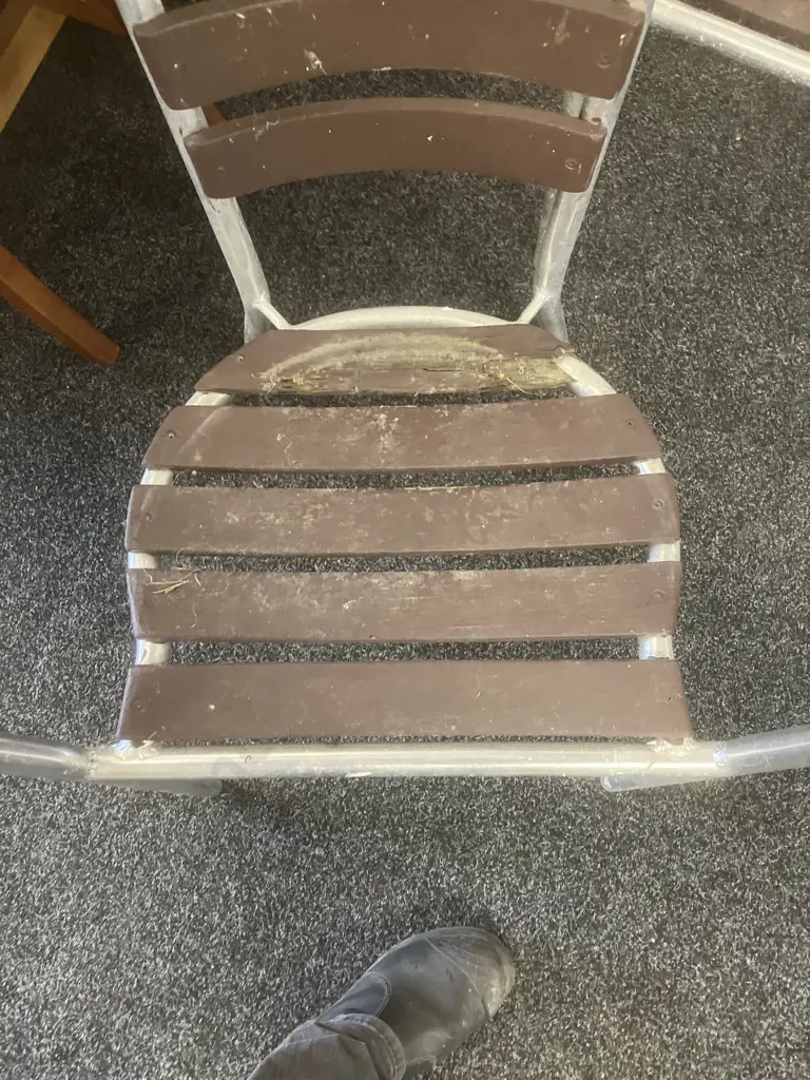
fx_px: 874
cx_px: 405
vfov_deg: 63.4
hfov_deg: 49.7
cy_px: 540
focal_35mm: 28
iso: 400
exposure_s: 1/33
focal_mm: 3.99
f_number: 1.8
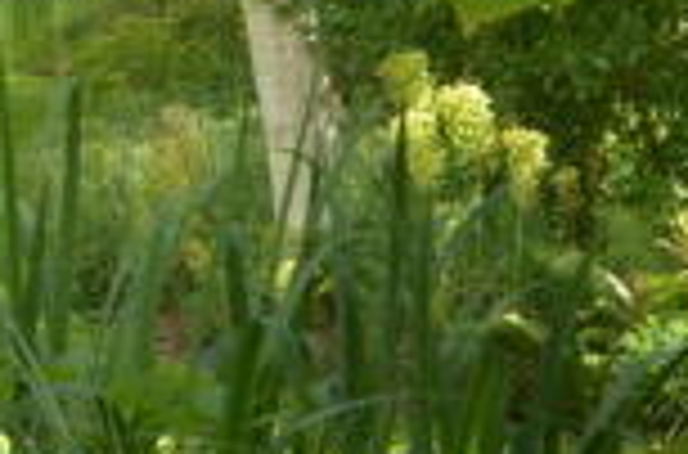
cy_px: -22
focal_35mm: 129
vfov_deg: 10.5
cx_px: -468
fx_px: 2458
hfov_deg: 14.4
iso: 200
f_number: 6.3
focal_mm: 20
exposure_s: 1/160
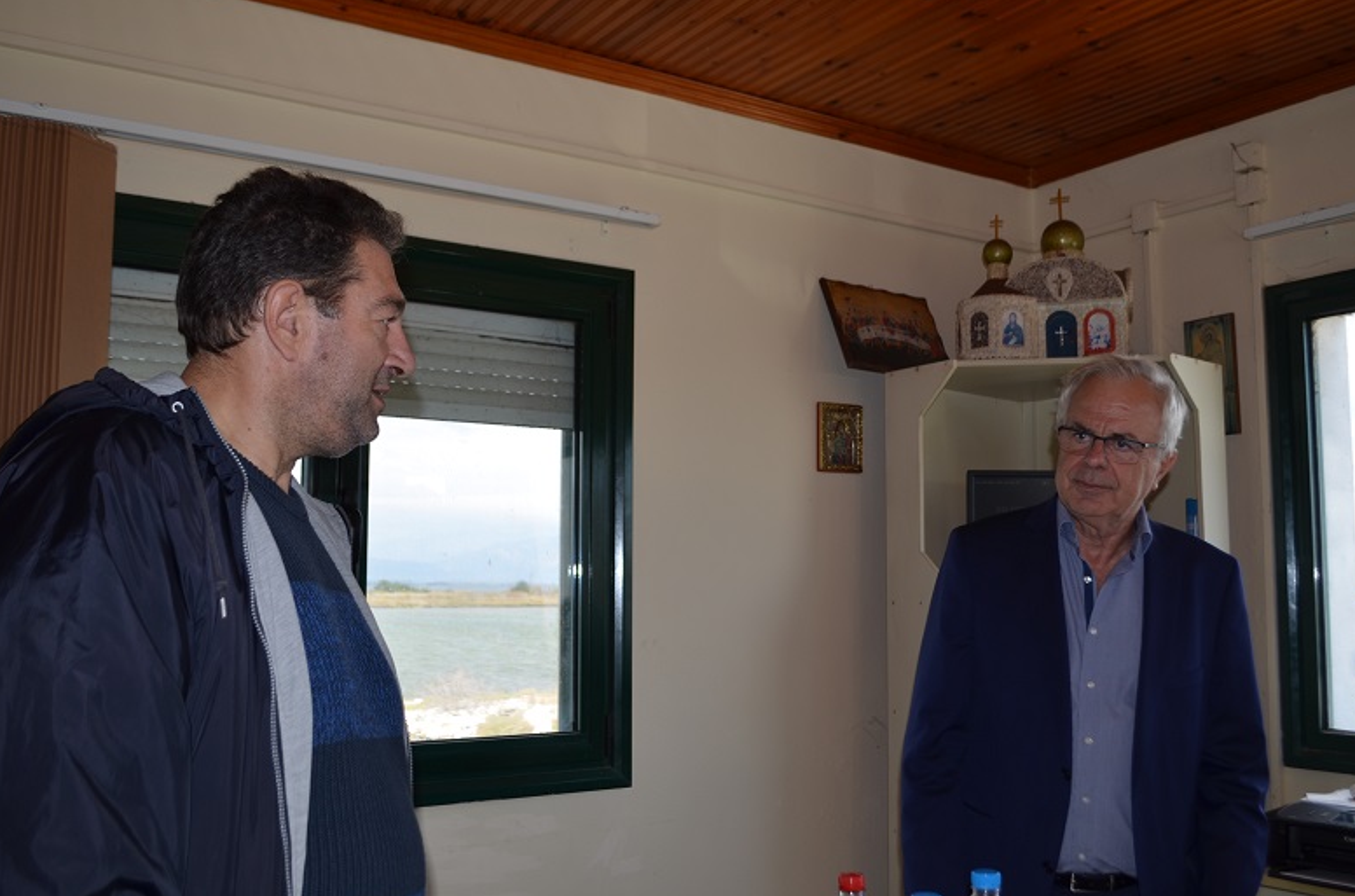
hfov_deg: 55.9
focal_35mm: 34
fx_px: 1276
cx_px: 681
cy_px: 451
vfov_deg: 38.7
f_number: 4.5
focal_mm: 22
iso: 100
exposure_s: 1/200
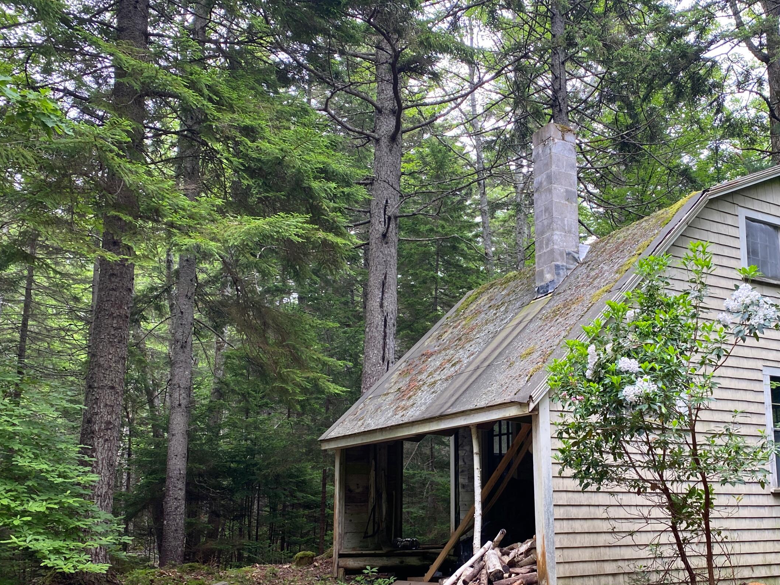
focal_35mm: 37
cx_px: 501
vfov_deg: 38.4
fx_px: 834
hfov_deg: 49.5
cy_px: 363
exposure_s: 1/122
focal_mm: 4.25
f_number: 1.8
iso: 50
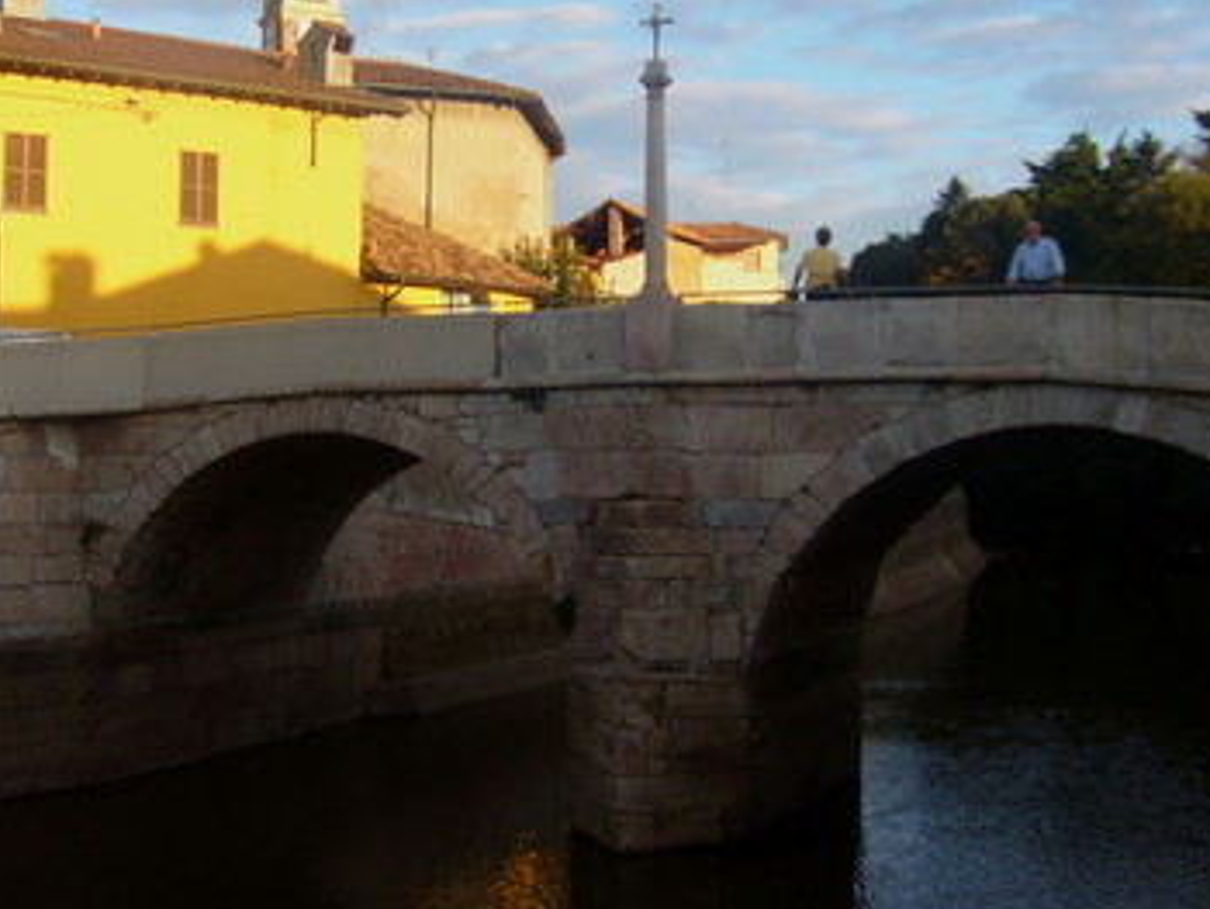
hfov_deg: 38.2
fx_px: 1749
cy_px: 427
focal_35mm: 50
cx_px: 577
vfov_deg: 29.1
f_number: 5.6
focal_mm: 5.8
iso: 100
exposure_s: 1/125
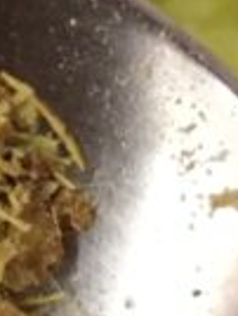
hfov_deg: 6.4
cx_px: -353
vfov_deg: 8.9
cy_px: -21
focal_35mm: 221
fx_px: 2020
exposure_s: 1/17
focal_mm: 4.15
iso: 125
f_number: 2.2
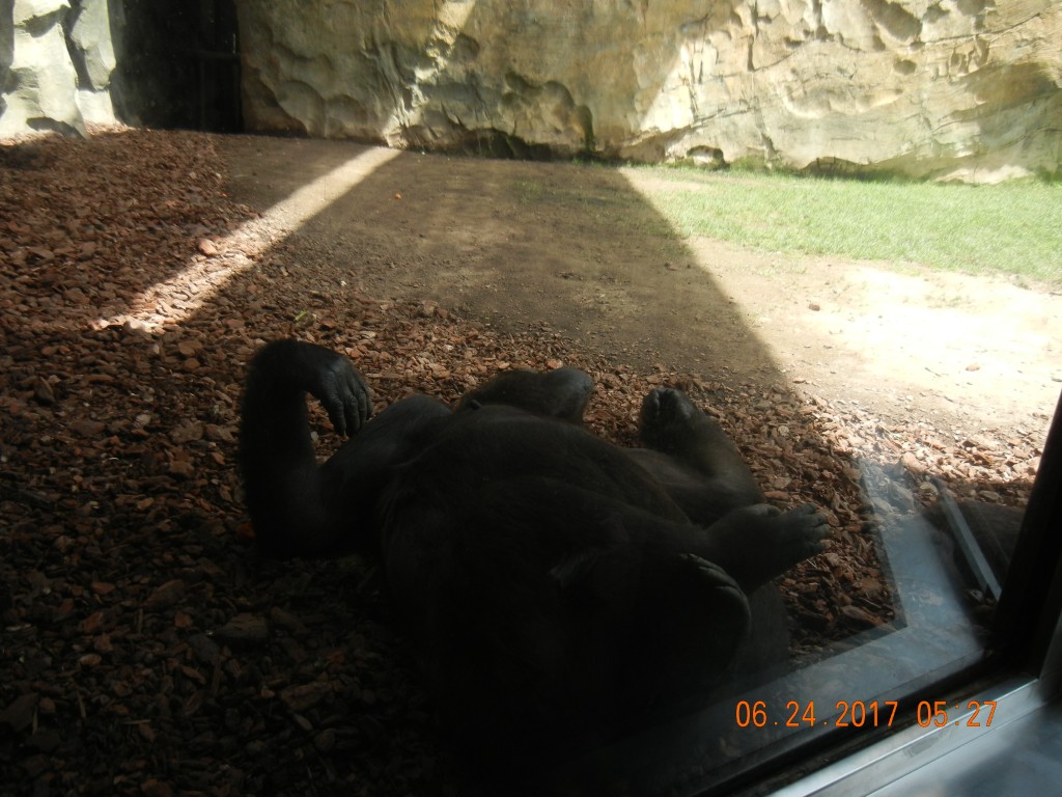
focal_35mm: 30
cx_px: 531
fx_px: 920
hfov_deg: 60.0
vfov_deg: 46.8
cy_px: 398
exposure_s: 1/204
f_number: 3.5
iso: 160
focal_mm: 5.4
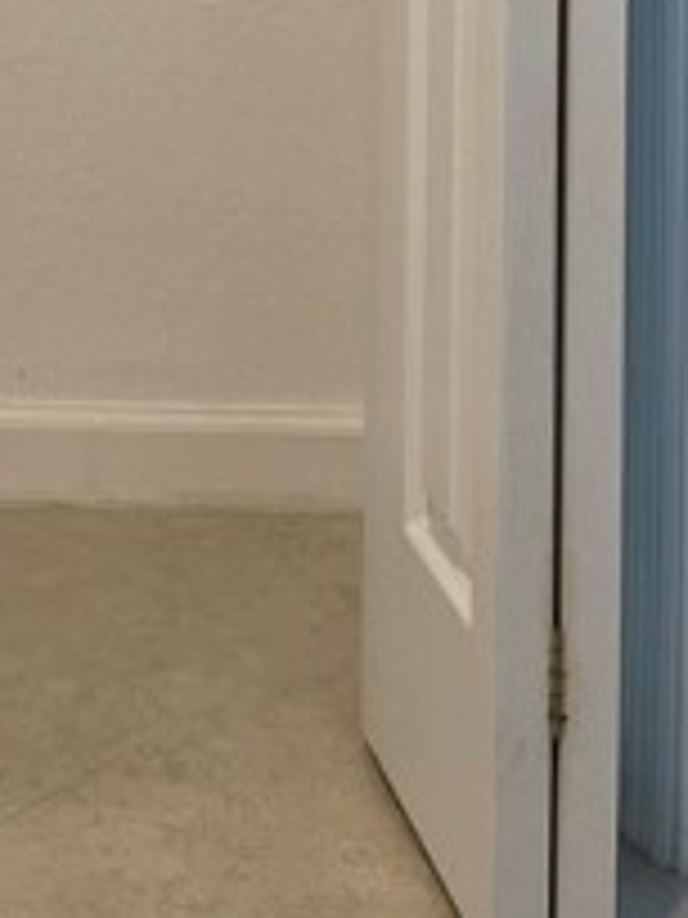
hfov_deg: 14.5
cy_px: -536
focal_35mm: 98
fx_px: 2597
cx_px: -193
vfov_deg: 17.6
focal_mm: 4.2
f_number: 1.6
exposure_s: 1/60
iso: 64
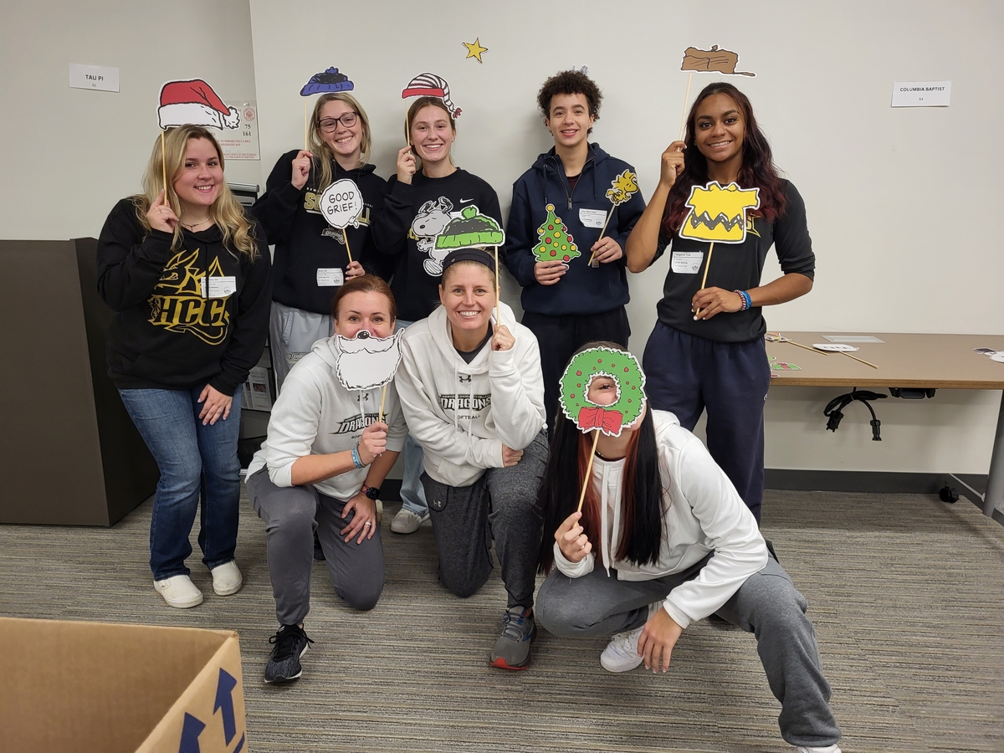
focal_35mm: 26
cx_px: 502
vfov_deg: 53.1
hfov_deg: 67.3
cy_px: 376
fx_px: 754
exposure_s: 1/60
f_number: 1.8
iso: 200
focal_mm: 5.4
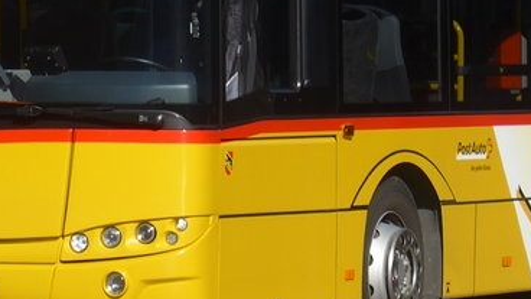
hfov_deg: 4.9
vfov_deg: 2.8
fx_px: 6195
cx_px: 440
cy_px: -173
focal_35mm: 440
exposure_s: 1/640
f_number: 5.2
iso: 80
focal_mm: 24.3
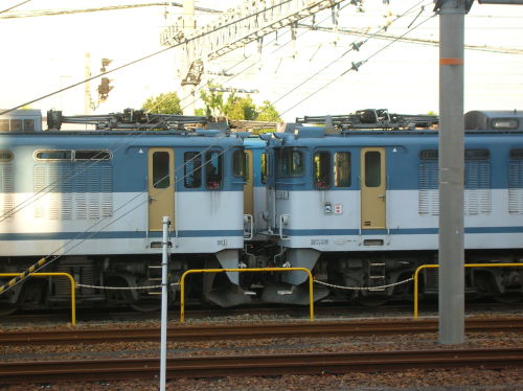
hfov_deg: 18.7
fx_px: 1585
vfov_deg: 14.1
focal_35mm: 105
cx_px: 262
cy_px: 196
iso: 50
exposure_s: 1/76.8
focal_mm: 17.4
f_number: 4.9
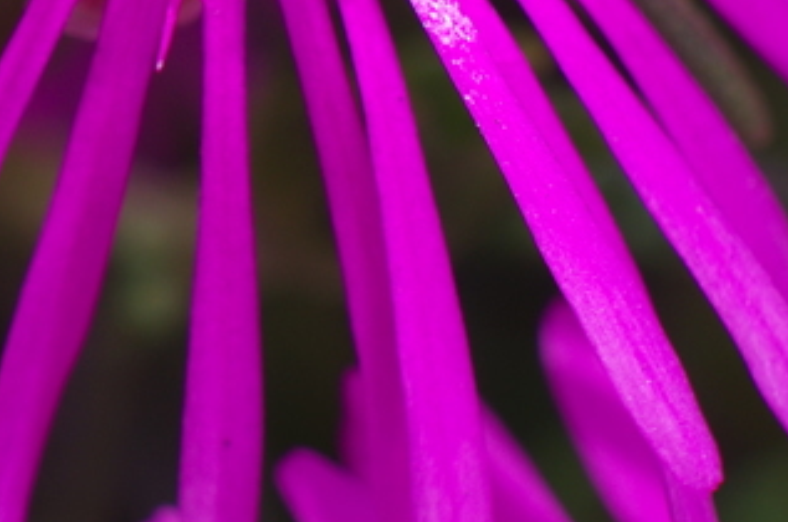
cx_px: -311
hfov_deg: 8.4
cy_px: -249
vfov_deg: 5.6
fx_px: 5286
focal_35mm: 242
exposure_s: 1/640
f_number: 8
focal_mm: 50
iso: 100
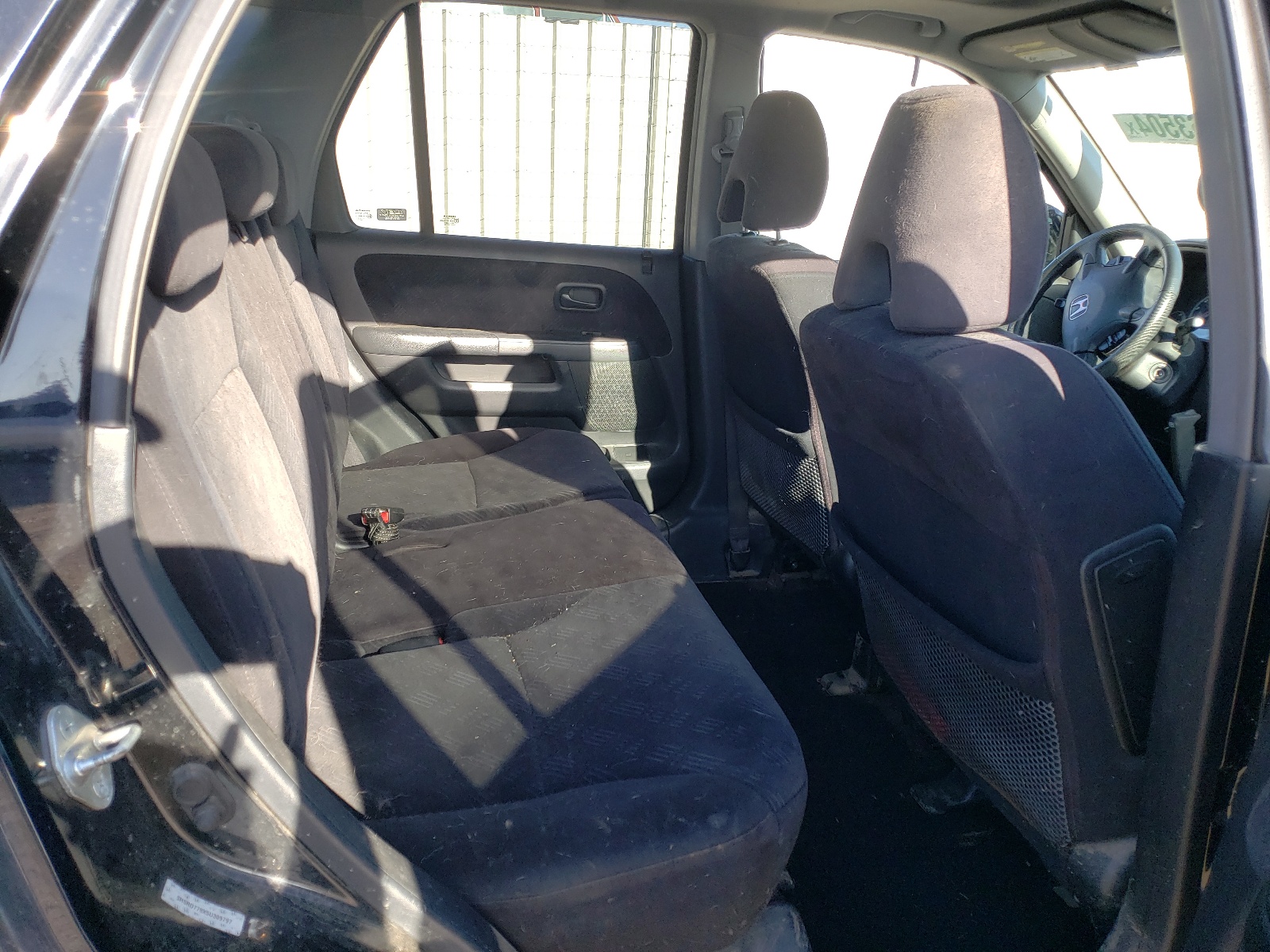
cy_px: 476
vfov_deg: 53.1
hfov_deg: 67.3
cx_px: 635
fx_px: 954
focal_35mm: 26
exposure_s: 1/303
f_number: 1.5
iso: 50
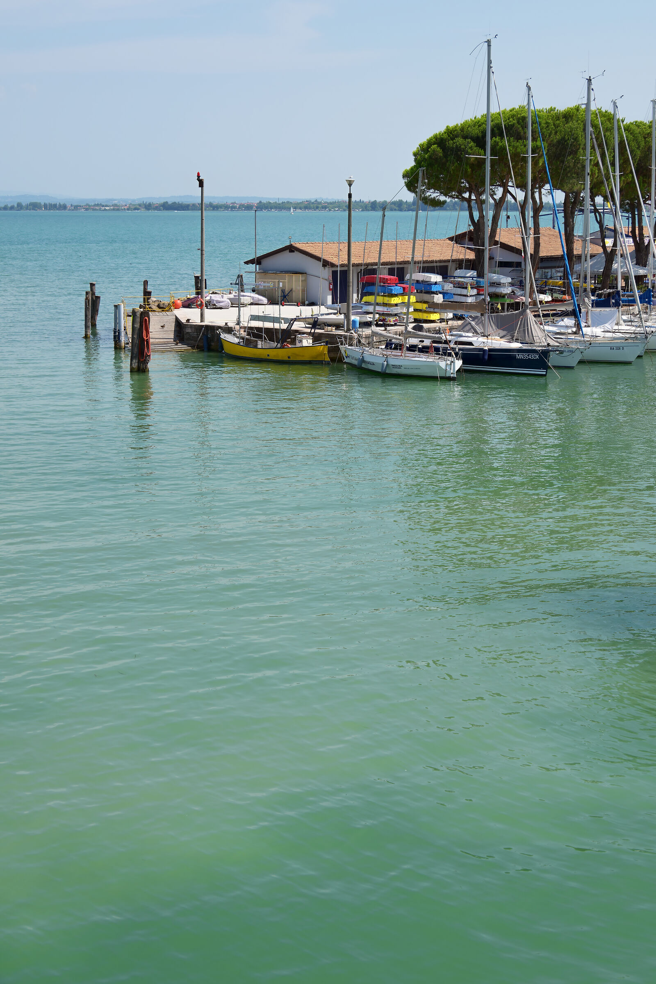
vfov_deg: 39.6
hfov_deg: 27.0
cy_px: 492
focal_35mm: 50
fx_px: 1367
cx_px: 328
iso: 72
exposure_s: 1/160
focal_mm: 50
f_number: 10
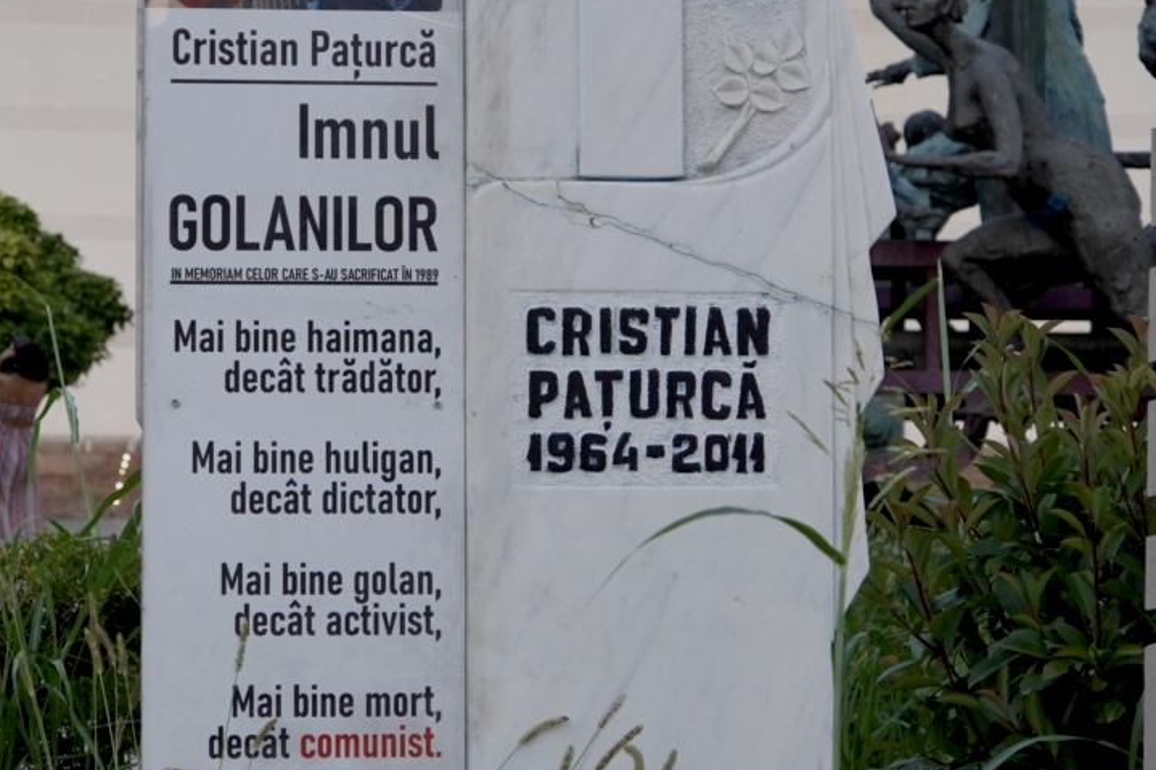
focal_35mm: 108
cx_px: 350
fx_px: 3467
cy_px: 233
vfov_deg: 12.7
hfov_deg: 18.9
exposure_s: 1/160
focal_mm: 32
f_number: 4
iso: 800
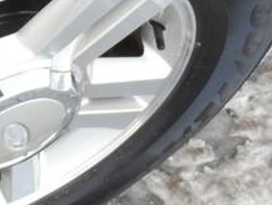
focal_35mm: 73
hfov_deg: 24.9
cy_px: 6
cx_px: -25
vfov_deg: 19.7
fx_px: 574
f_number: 3.2
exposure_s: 1/90
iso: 80
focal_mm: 4
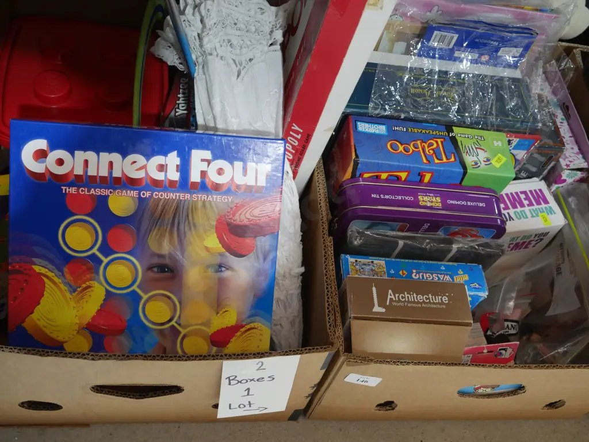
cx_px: 294
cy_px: 221
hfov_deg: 46.8
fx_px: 681
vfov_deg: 36.0
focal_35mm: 40
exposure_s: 1/60
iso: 1250
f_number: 4.4
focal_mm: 20
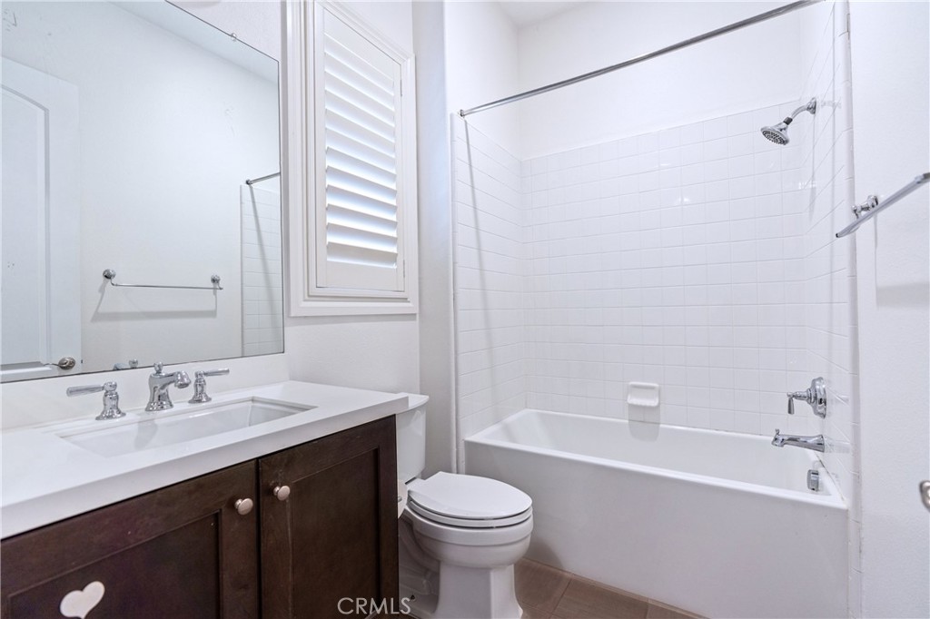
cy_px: 310
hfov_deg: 96.8
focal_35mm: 16
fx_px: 413
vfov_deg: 73.7
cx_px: 465
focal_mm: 16
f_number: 3.5
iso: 125
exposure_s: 1/50
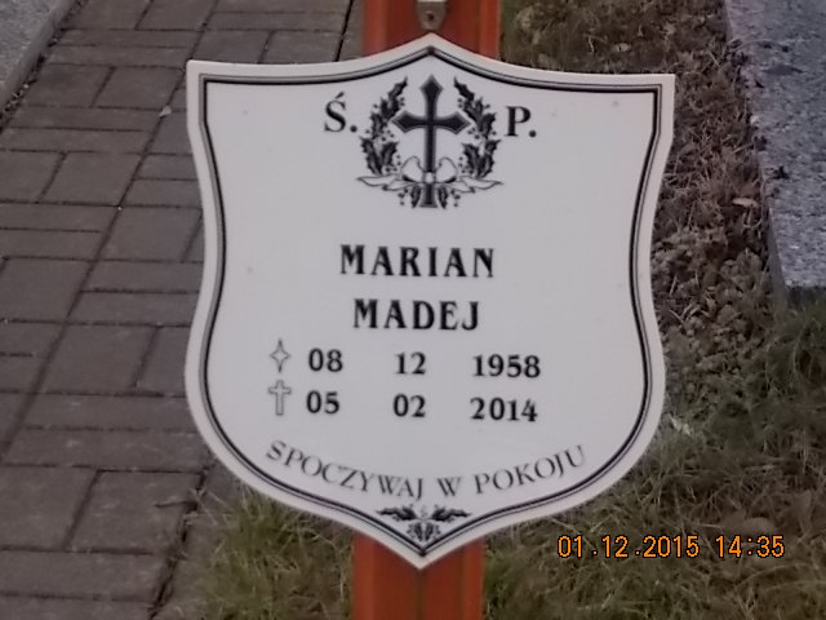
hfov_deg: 15.2
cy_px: 310
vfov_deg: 11.4
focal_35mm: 130
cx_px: 413
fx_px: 3102
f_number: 6.5
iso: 400
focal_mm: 23
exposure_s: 1/100
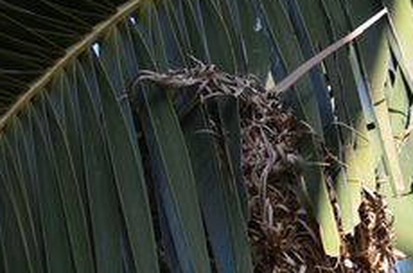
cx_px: 321
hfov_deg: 3.0
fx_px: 7825
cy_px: 389
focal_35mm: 684
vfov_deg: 2.0
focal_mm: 150
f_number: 5
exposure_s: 1/400
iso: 200
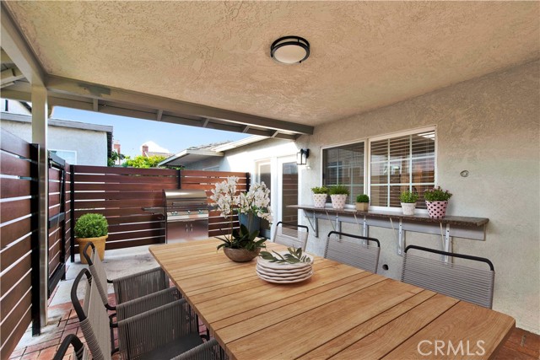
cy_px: 180
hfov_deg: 104.2
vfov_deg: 81.2
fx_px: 210
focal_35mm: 14
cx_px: 270
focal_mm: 14
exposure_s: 1/160
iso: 200
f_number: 7.1
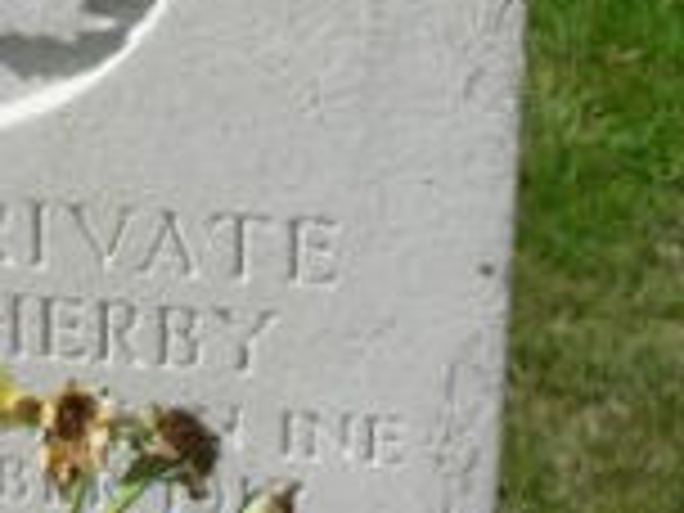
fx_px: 2964
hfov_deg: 12.8
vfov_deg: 9.8
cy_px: 45
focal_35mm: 150
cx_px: -162
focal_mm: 6.3
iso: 50
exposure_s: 1/430
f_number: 5.6
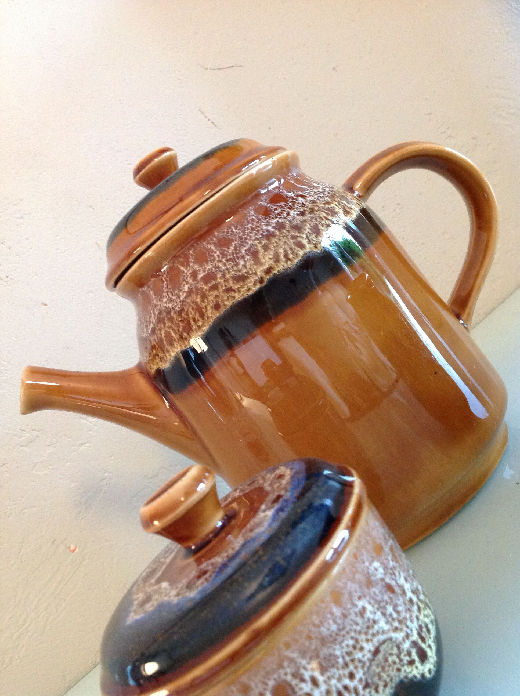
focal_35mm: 35
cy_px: 348
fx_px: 703
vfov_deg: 52.7
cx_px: 260
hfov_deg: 40.6
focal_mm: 4.28
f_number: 2.4
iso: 400
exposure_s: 1/17
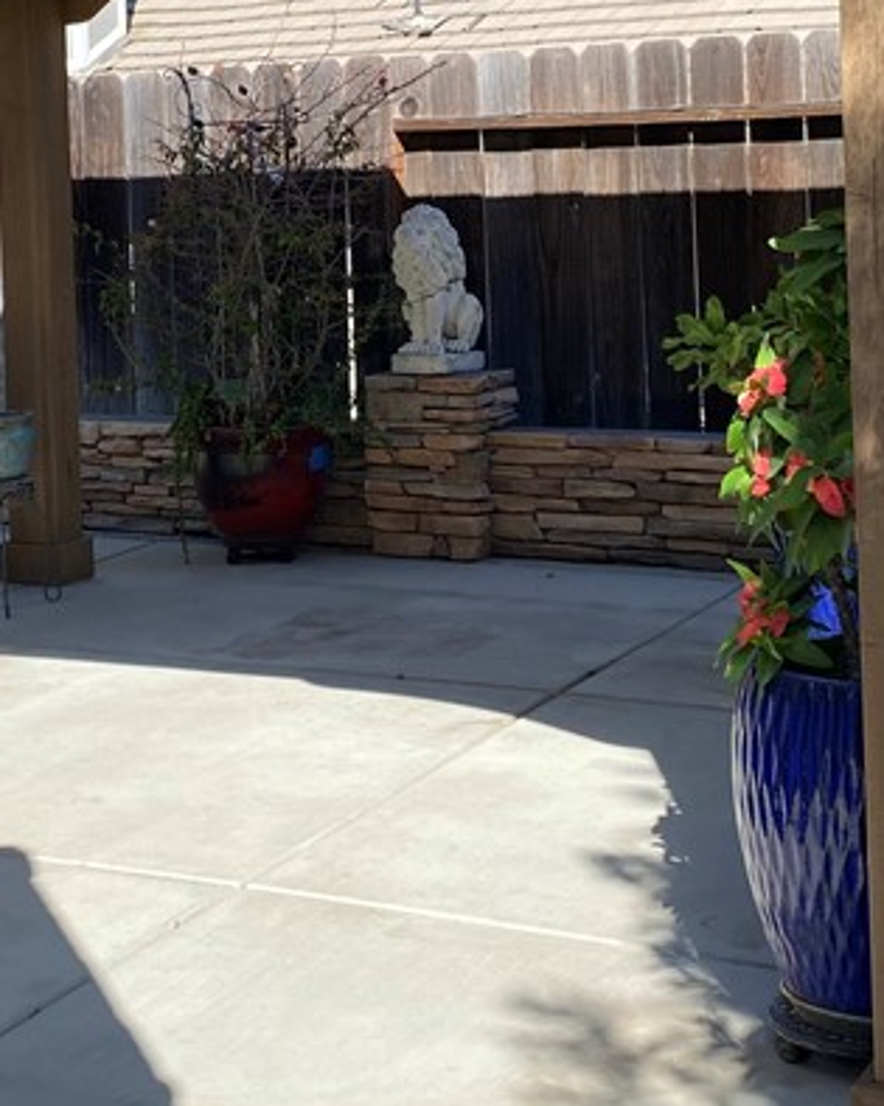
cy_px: 233
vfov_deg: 28.2
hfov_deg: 22.9
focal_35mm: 66
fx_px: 2159
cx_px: 225
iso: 32
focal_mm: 4.25
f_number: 1.8
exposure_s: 1/1678
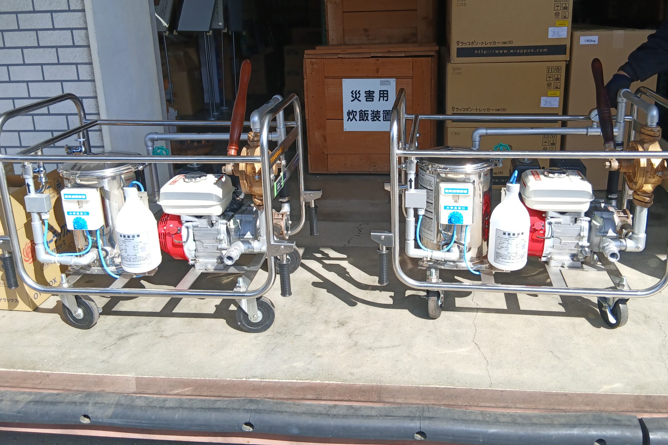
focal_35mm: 32
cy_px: 164
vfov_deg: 40.8
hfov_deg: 58.6
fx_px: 594
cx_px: 370
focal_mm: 3.86
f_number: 1.8
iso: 20
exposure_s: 1/227
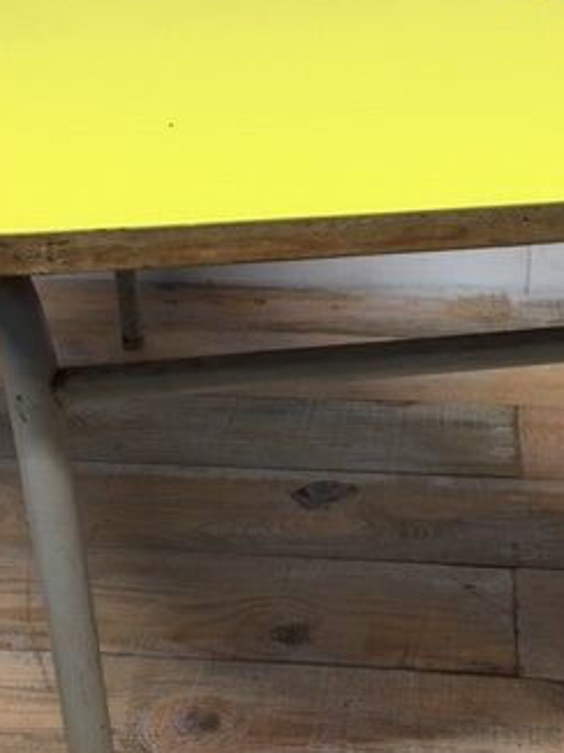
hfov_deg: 25.6
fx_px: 1240
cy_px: 393
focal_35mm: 57
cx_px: 347
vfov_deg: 33.8
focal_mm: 4.15
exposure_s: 1/17
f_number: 2.2
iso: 32
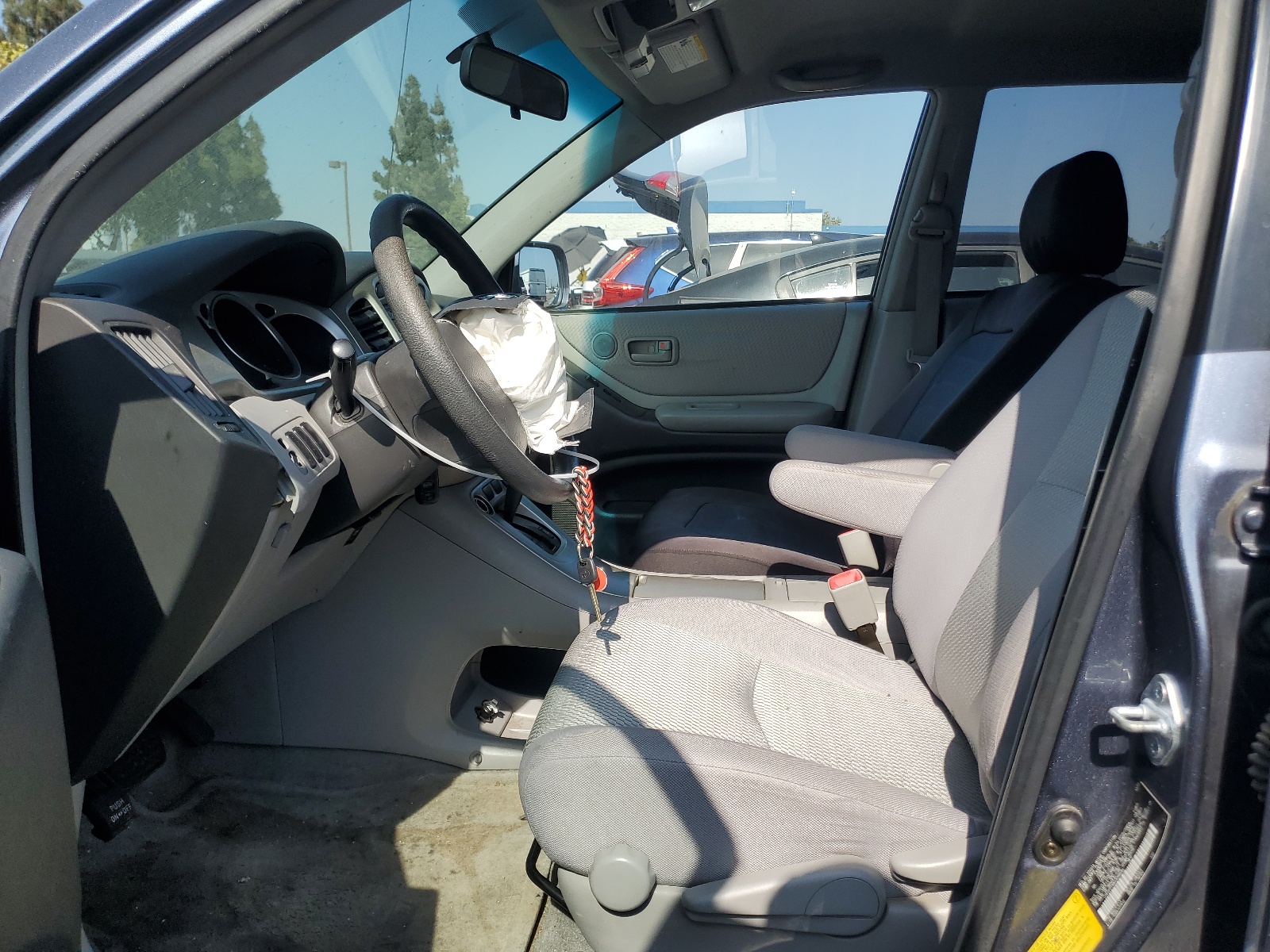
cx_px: 635
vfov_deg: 53.1
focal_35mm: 26
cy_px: 476
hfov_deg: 67.3
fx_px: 954
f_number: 1.5
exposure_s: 1/2500
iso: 50
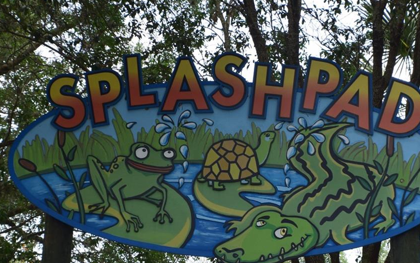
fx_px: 1831
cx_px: 246
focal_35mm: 160
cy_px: 152
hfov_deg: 13.1
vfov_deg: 8.2
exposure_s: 1/160
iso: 400
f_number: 9
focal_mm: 55
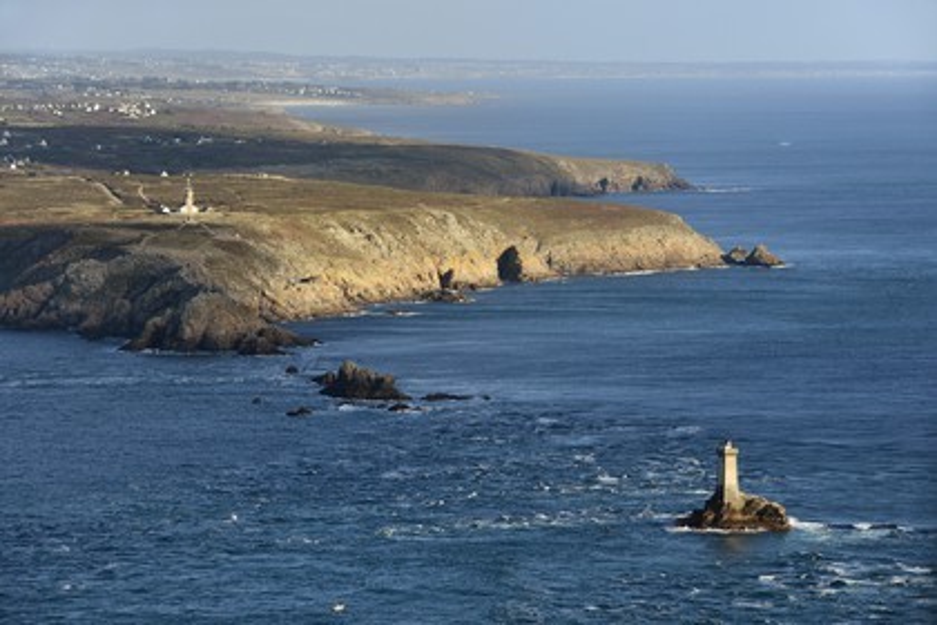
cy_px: 312
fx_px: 4424
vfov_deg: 8.1
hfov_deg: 12.1
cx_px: 468
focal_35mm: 170
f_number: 11
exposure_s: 1/1250
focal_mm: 170
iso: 800
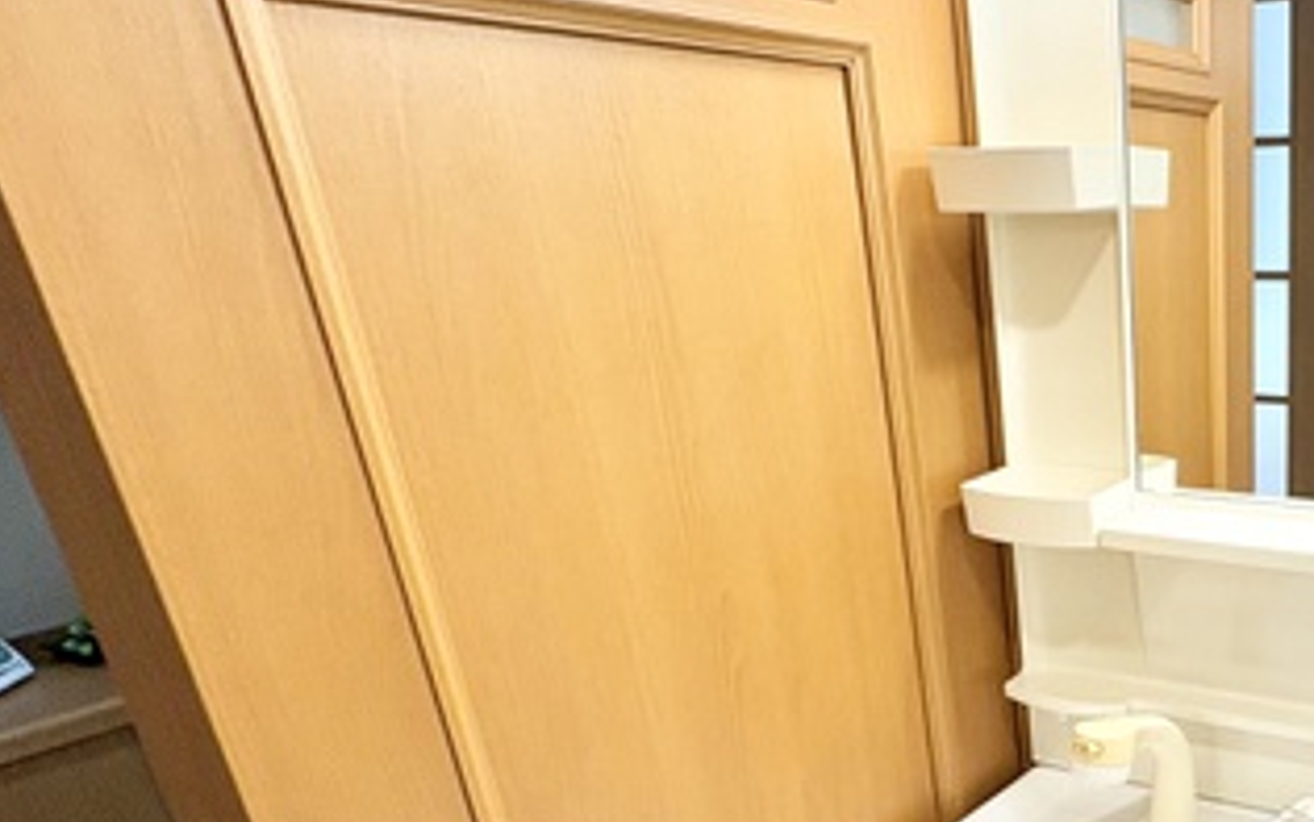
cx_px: 1218
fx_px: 1182
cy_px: 707
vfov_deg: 36.4
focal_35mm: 33
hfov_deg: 50.5
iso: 160
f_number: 2.2
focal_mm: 2.22
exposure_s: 1/60
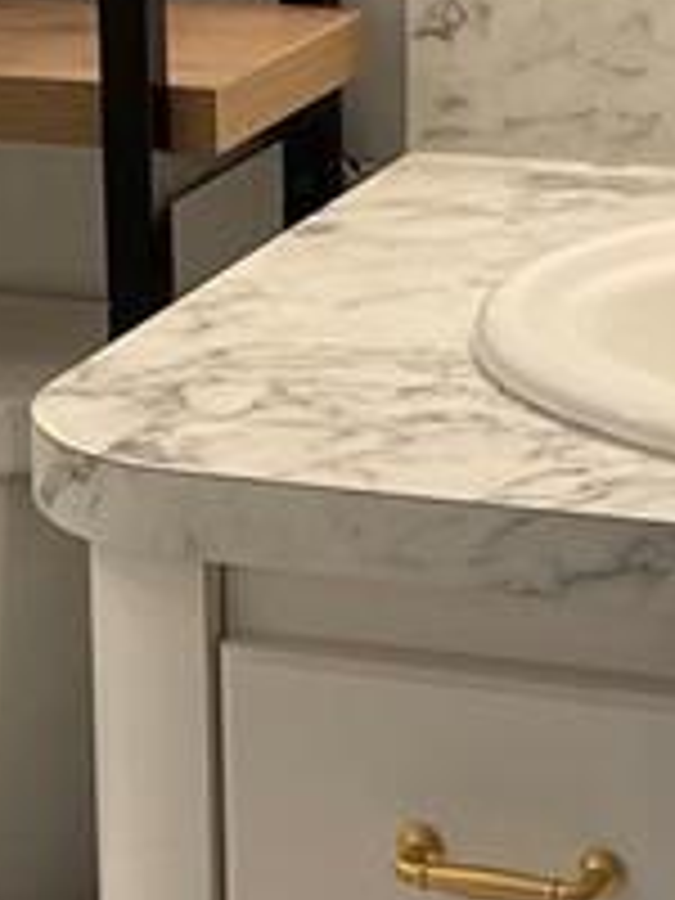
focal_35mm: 156
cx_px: 261
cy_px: 400
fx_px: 4056
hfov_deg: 9.5
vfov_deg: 12.7
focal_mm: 4.25
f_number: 1.8
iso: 64
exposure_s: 1/60
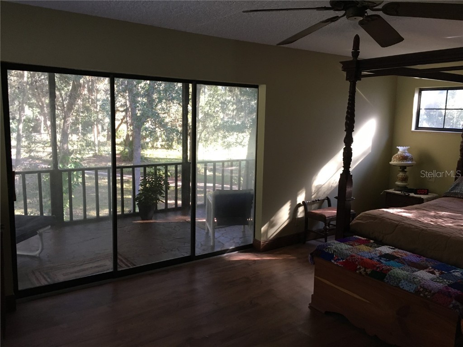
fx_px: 388
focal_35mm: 29
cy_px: 174
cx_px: 232
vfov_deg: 48.2
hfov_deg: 61.7
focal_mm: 4.15
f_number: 2.2
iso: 125
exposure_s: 1/30
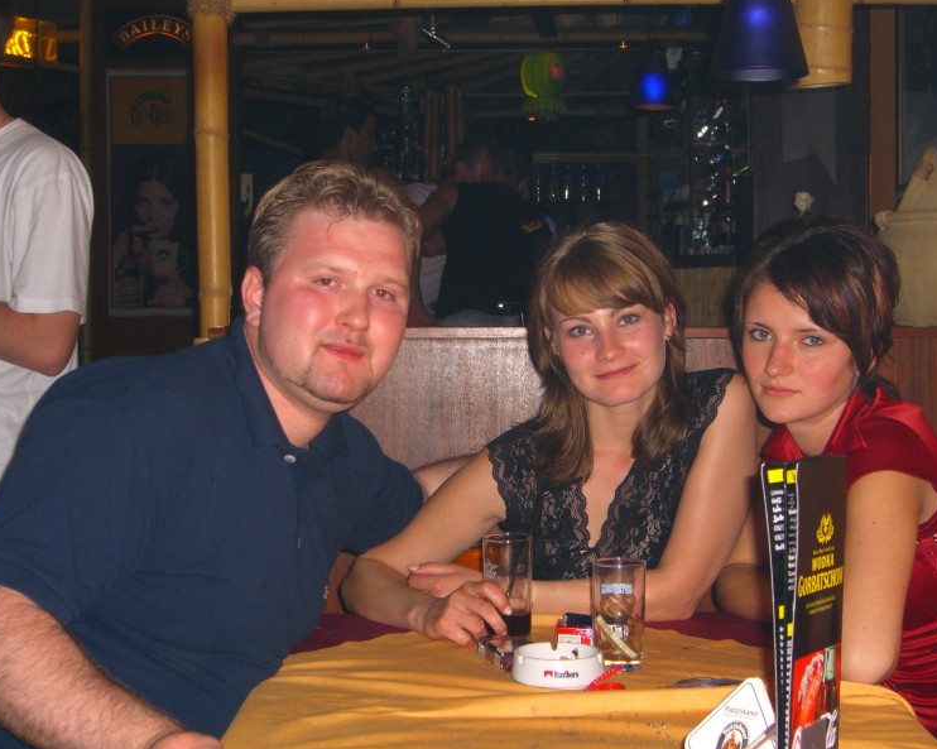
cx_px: 489
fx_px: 1663
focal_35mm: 60
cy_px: 371
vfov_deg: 25.4
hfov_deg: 31.5
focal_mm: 11.8
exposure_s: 1/60
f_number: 3.6
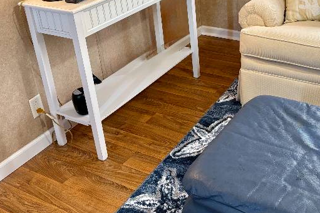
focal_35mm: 45
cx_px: 213
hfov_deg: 43.0
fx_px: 400
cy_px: 44
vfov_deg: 29.2
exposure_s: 1/60
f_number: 1.6
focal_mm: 5.96
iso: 200
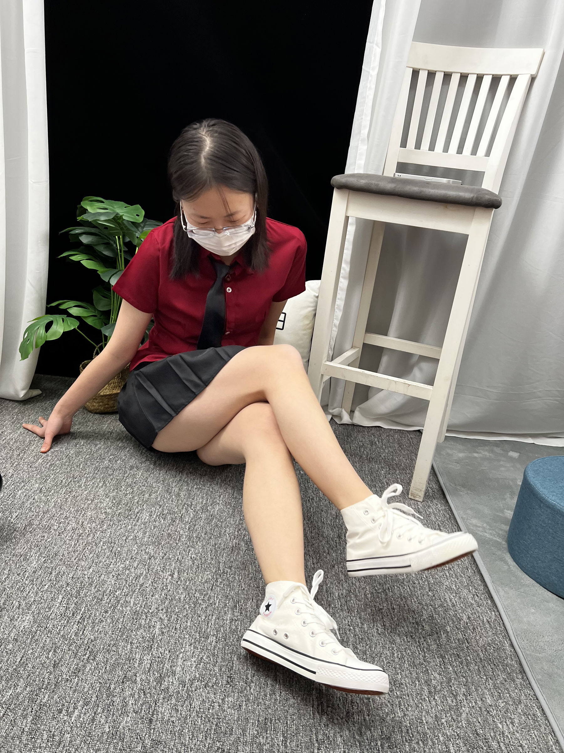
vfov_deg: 67.3
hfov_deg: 53.1
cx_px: 282
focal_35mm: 26
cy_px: 376
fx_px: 565
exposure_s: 1/103
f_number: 1.5
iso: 125
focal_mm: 5.7
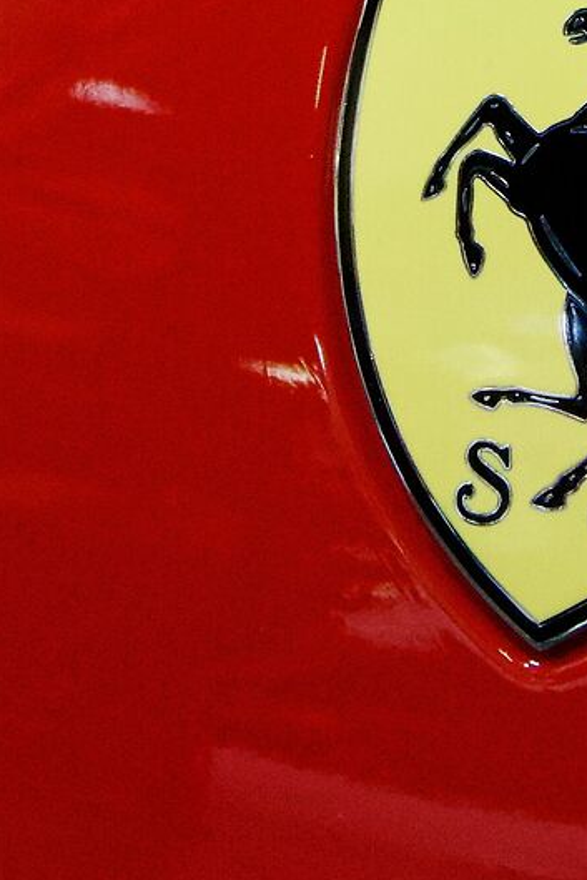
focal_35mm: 204
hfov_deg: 6.7
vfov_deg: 9.9
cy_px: -331
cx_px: 497
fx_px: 4986
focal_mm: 30
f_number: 5
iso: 2000
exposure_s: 1/160
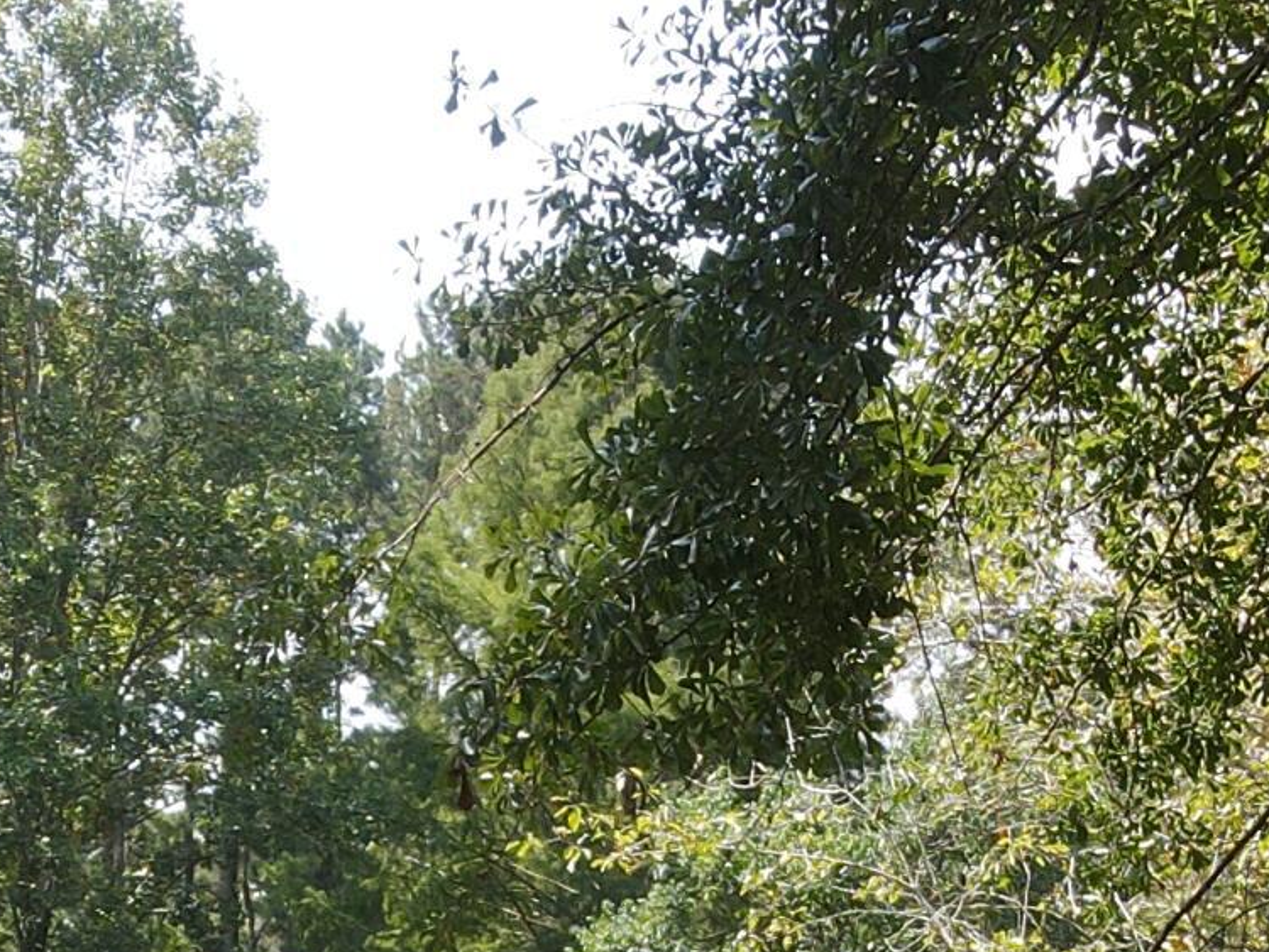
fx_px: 3520
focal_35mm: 96
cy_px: 1439
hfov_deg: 20.4
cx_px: 426
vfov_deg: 14.4
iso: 100
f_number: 2.8
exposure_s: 1/160
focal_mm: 4.5
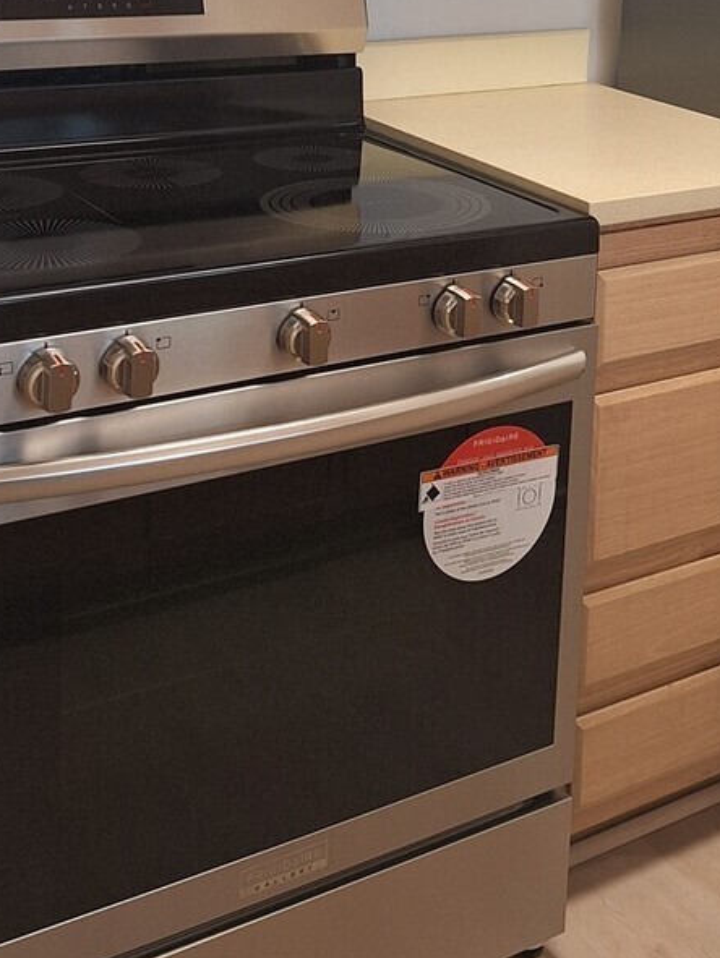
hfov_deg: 25.7
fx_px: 1551
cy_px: 29
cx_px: 568
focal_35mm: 56
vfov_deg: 32.0
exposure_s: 1/40
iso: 125
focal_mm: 5.54
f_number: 1.8
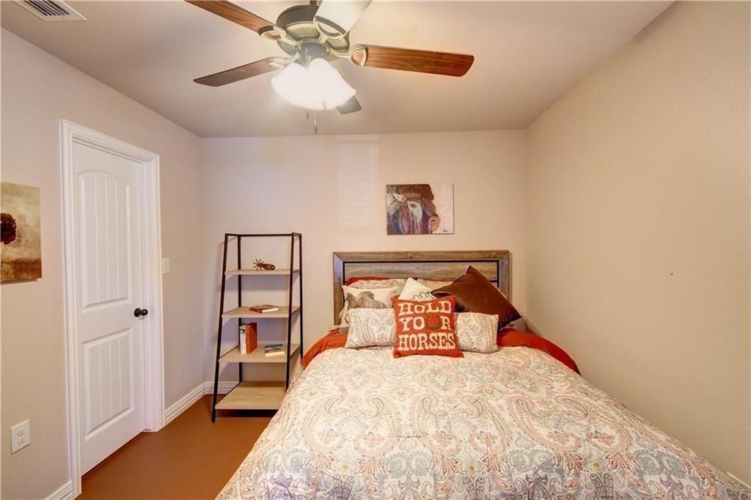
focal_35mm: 15
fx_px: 313
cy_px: 250
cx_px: 376
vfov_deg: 77.3
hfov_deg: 100.4
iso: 1250
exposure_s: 1/15
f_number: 5.6
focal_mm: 10
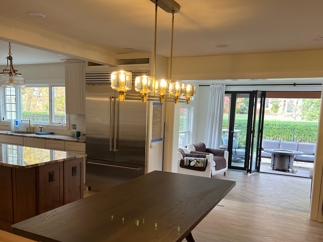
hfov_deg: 56.7
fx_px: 299
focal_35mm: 32
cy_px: 147
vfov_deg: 43.9
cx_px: 148
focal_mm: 5.7
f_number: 1.5
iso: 125
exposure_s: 1/120
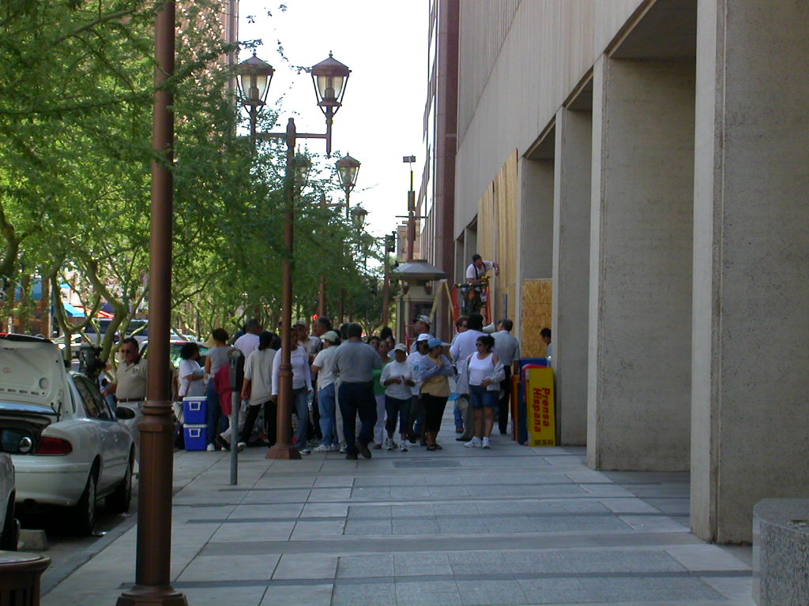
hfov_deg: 17.7
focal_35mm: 111
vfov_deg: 13.3
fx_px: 2594
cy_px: 303
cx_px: 404
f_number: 4.8
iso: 100
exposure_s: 1/280
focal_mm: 16.8
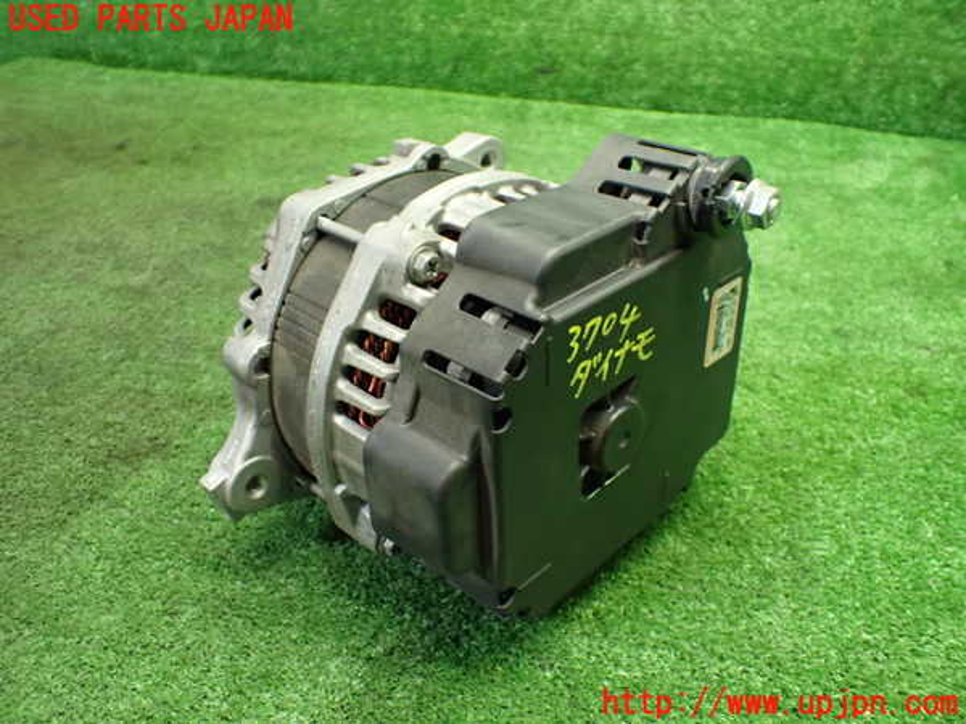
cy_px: 362
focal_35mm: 30
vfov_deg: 46.8
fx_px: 837
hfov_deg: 60.0
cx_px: 483
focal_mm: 5.4
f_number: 2.3
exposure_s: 1/80
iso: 800
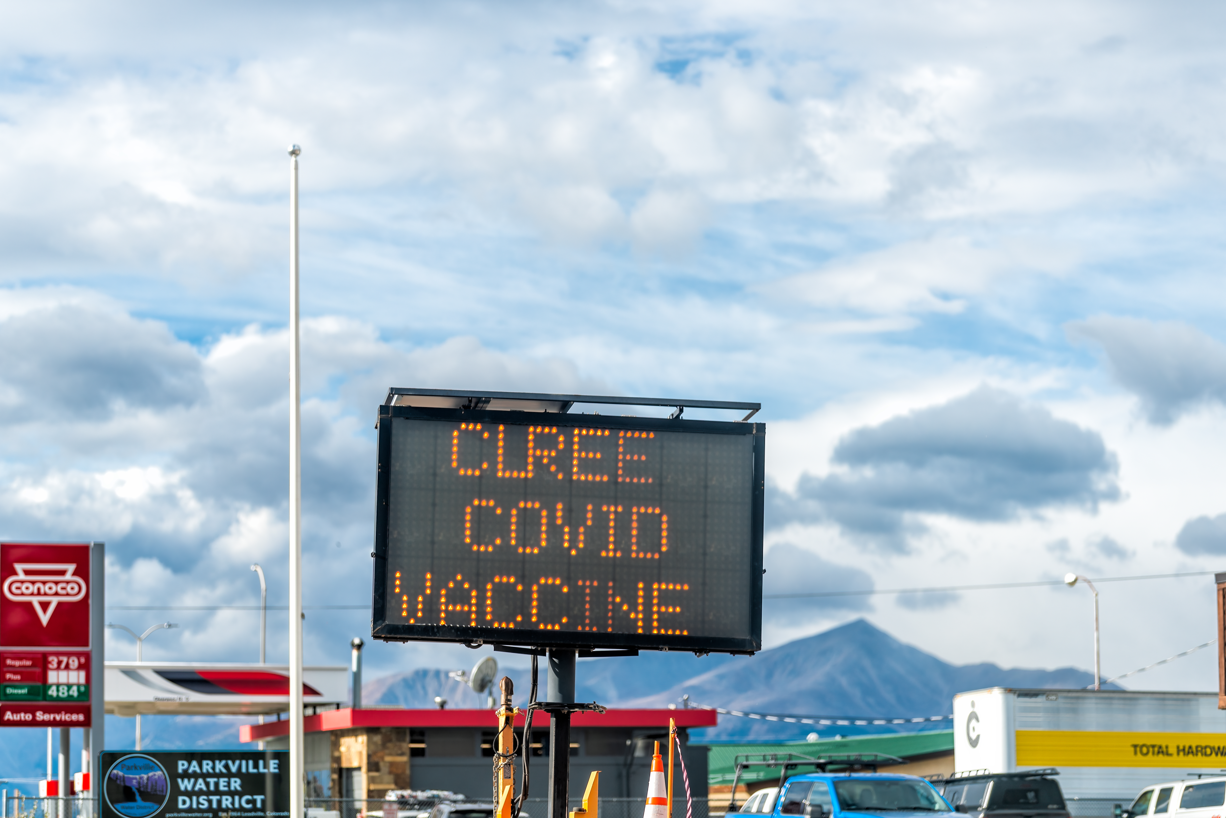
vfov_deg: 14.4
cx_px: 613
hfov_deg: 21.5
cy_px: 409
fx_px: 3236
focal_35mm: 95
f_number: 2.8
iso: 64
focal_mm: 95
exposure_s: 1/1600
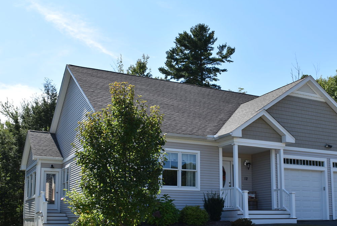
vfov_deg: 29.6
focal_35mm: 45
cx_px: 198
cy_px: 157
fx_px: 422
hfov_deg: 43.4
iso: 110
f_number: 8
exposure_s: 1/250
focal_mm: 20
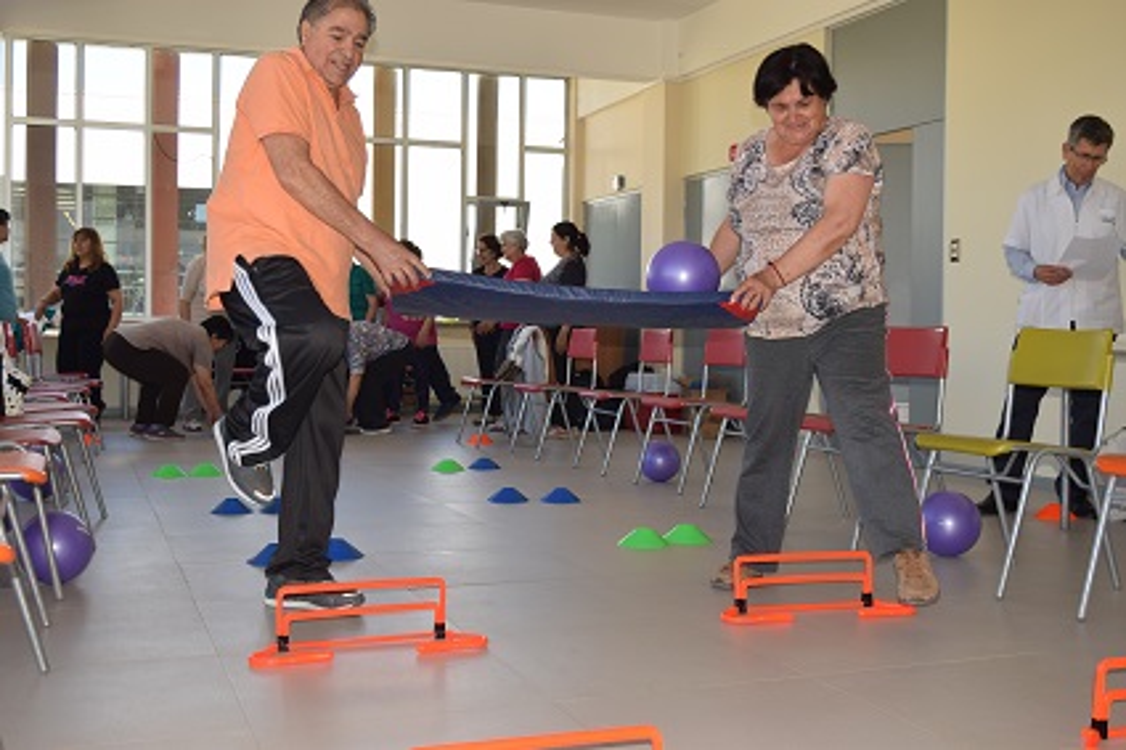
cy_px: 375
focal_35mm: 42
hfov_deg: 46.4
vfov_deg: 31.9
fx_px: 1313
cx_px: 563
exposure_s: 1/125
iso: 140
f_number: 5.6
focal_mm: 28
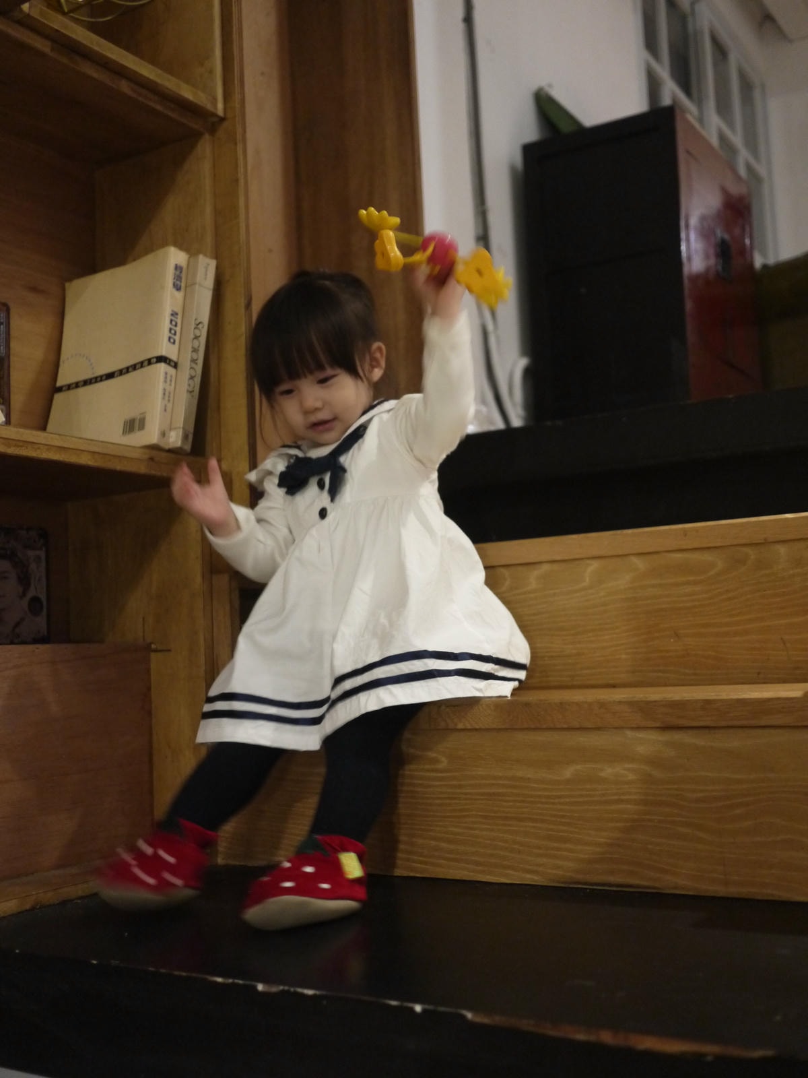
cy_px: 539
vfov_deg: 46.8
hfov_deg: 36.0
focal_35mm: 40
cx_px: 404
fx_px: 1245
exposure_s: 1/40
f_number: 1.7
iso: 800
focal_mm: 20
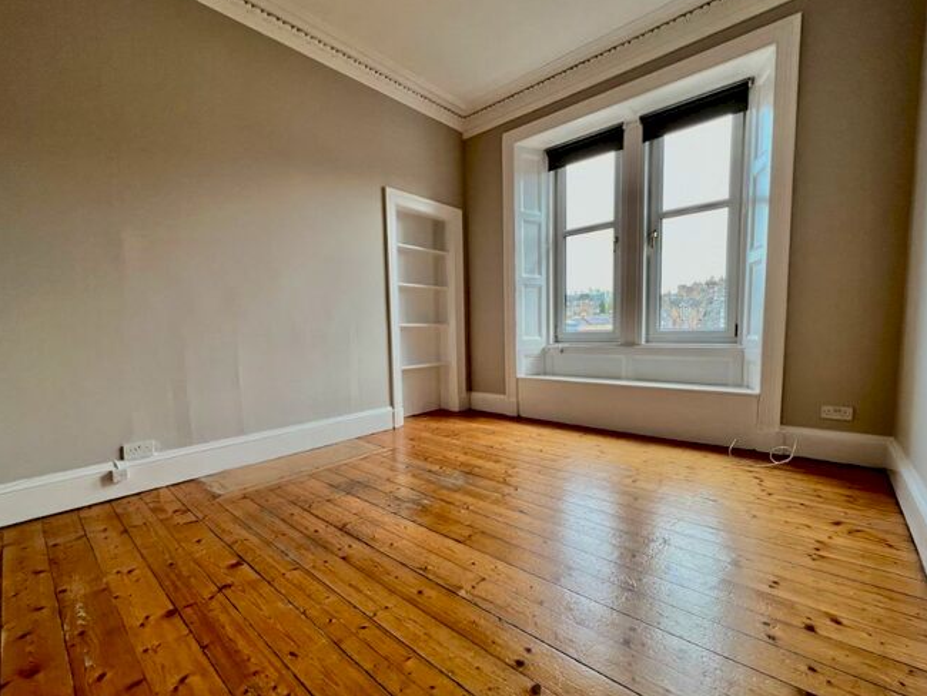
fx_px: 375
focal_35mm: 14
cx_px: 446
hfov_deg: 102.0
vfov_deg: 85.7
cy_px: 364
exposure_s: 1/99
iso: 40
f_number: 1.8
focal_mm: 1.57
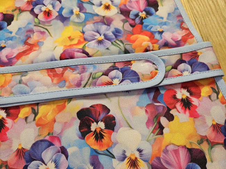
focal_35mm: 23
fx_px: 150
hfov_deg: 73.9
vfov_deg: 58.8
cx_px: 113
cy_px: 84
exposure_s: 1/100
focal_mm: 5.4
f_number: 1.8
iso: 500
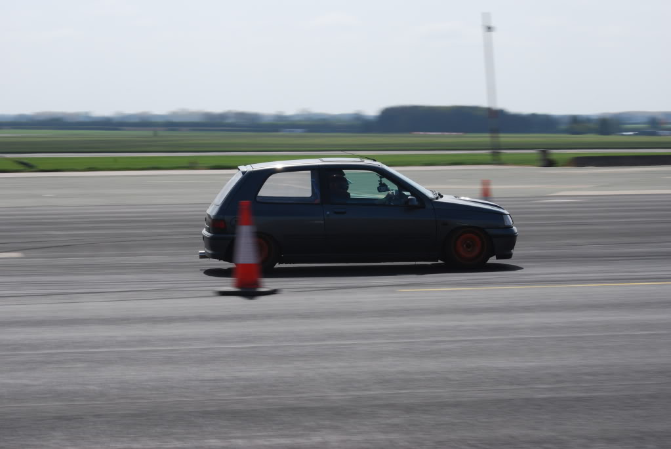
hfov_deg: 17.5
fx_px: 2184
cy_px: 224
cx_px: 336
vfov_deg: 11.7
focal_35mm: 117
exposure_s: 1/200
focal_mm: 78
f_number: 14
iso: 200
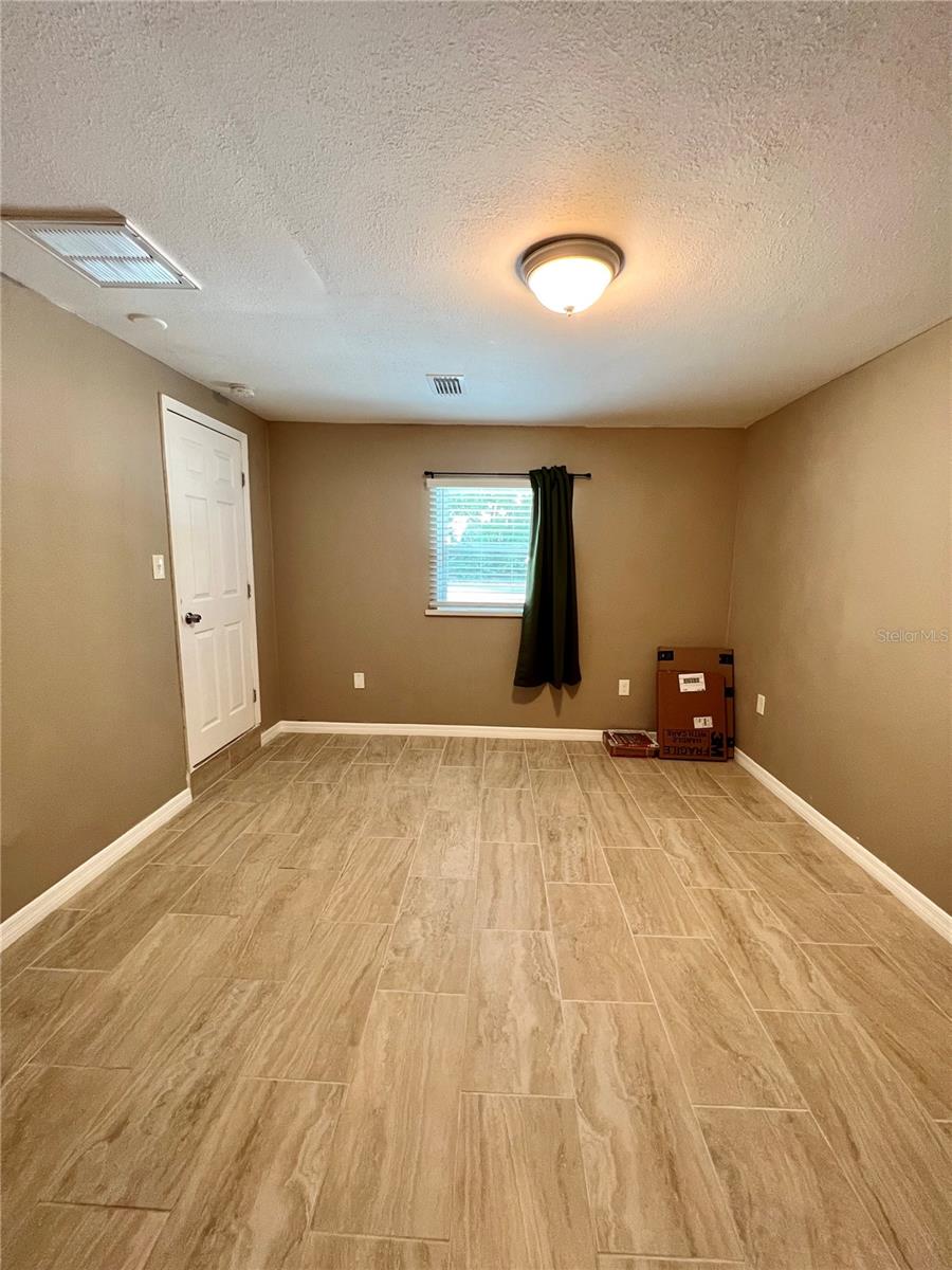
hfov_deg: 89.9
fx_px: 477
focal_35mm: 13
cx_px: 476
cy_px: 635
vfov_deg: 106.2
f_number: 1.8
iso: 250
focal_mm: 1.57
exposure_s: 1/60
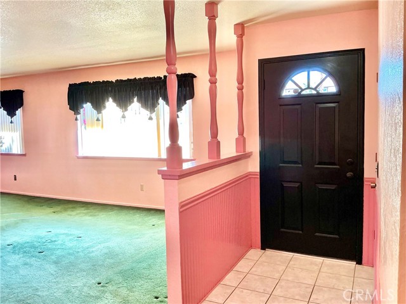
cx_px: 203
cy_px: 152
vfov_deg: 48.2
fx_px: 340
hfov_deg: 61.7
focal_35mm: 29
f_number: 1.8
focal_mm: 3
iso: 64
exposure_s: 1/60
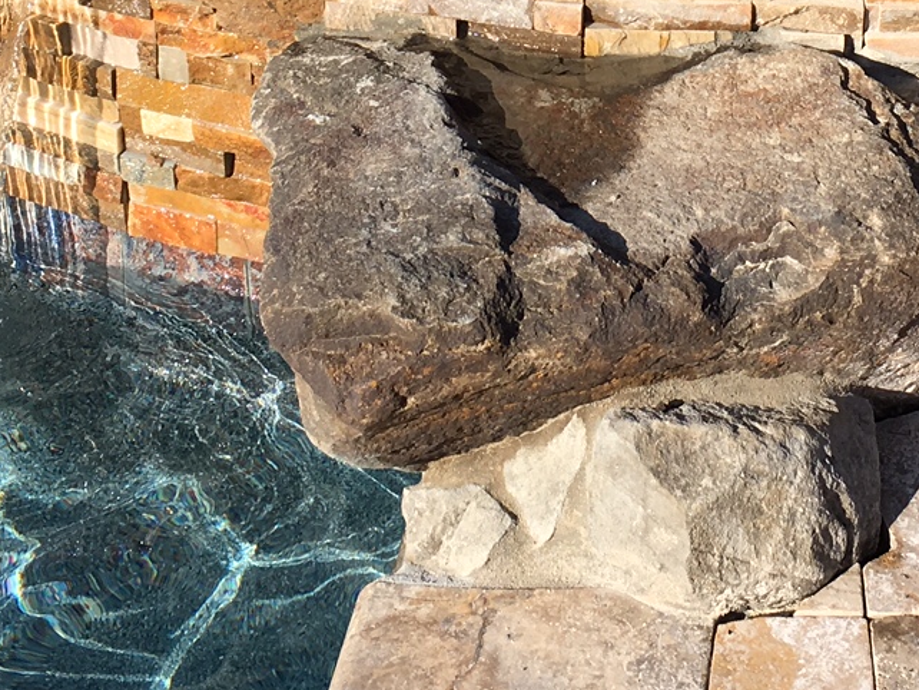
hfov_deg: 21.3
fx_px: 2417
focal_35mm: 91
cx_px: 693
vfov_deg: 15.6
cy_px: -165
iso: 25
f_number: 2.2
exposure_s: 1/1425
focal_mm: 4.15
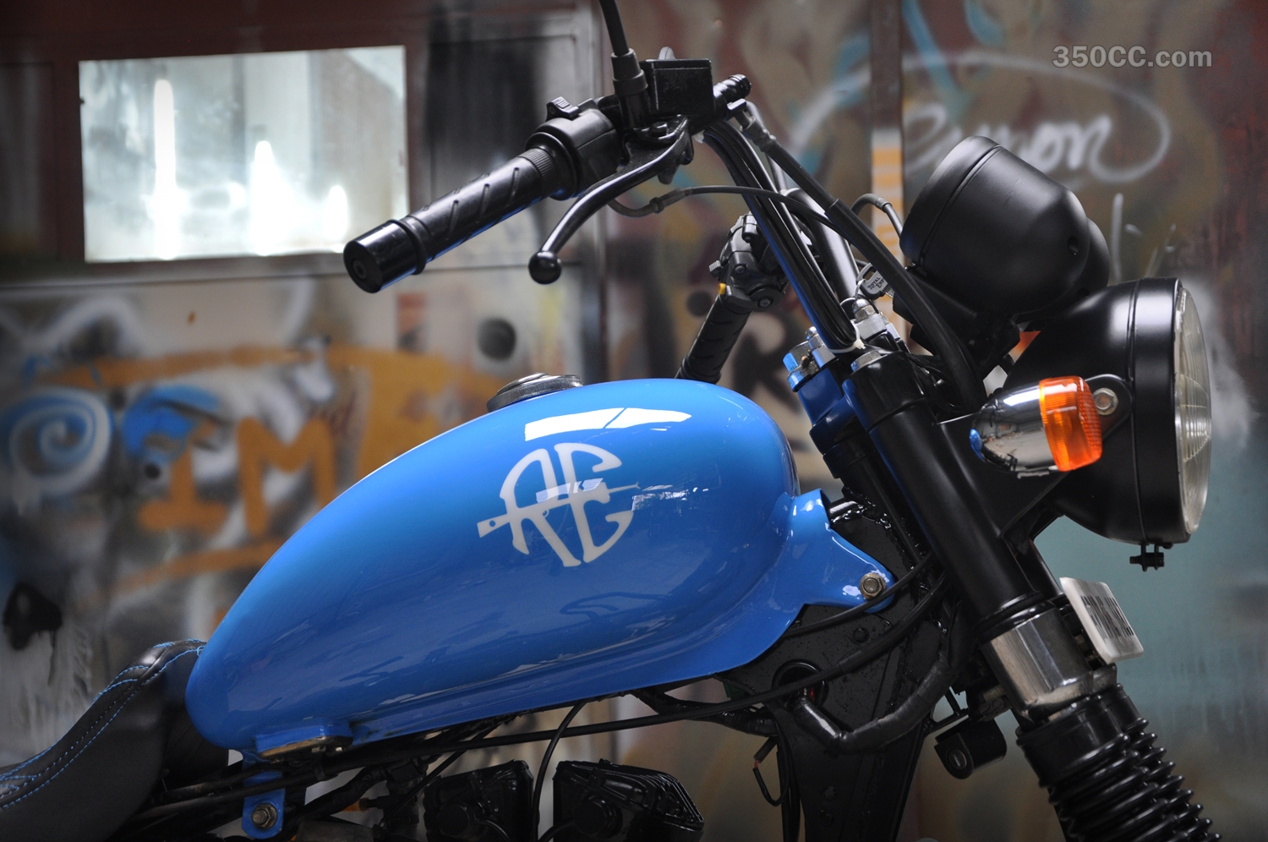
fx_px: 2533
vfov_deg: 18.9
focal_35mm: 72
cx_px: 634
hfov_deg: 28.1
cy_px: 421
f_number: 4.8
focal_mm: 48
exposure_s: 1/40
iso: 500
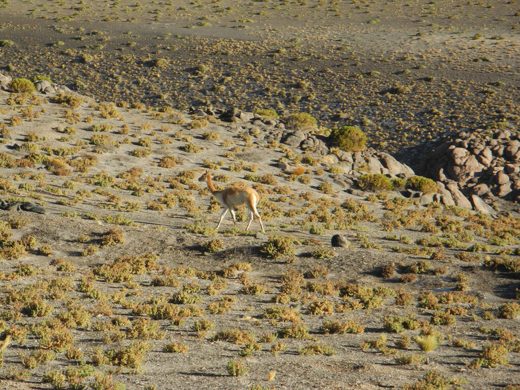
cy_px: 195
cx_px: 260
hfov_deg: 9.9
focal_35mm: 200
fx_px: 3004
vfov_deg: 7.4
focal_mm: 42.6
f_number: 5.6
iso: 100
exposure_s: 1/200
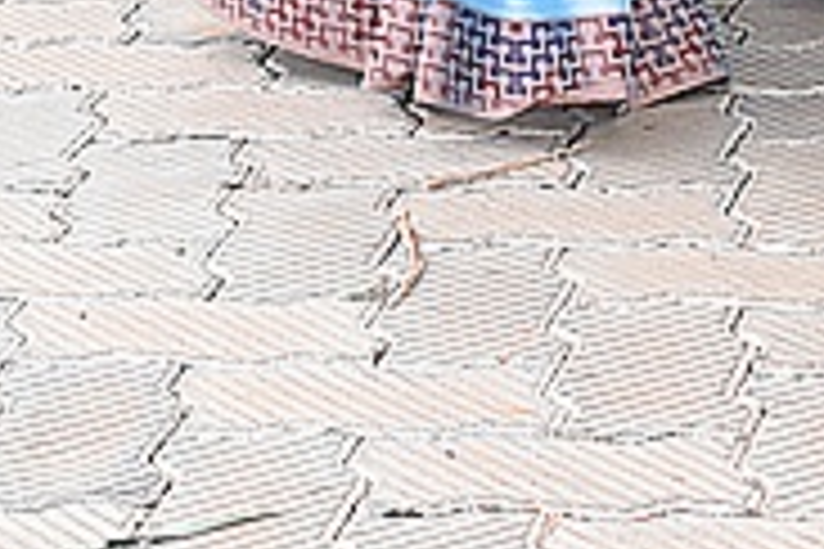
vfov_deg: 5.7
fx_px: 5127
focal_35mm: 224
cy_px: -1066
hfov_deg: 9.1
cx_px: 32
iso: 400
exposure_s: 1/125
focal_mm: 32
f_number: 7.1
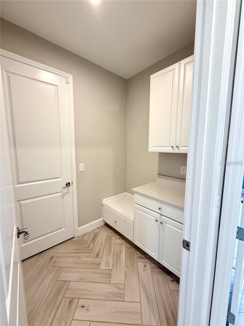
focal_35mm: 14
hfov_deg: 85.7
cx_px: 122
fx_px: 132
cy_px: 163
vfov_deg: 102.1
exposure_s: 1/120
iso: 320
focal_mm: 2.22
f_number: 2.2
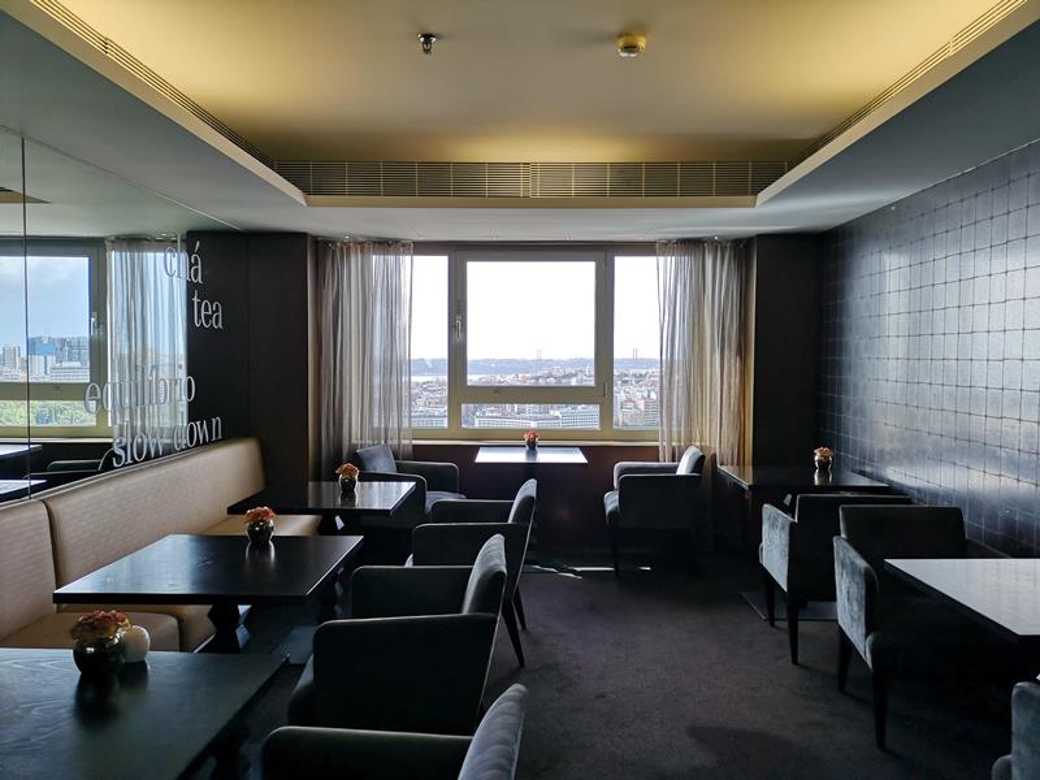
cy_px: 390
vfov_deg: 51.4
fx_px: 811
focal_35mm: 27
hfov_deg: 65.3
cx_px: 520
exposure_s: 1/179
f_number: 1.8
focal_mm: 3.95
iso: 50
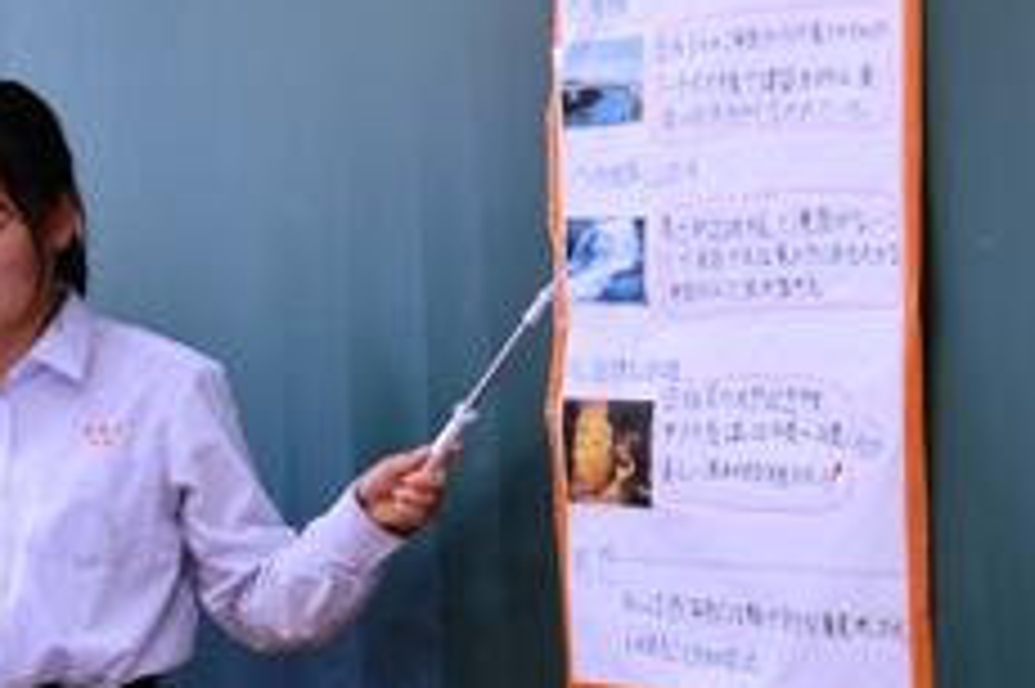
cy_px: 218
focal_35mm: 161
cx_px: 608
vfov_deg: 8.5
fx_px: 4625
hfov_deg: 12.8
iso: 400
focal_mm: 55
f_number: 5.6
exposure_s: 1/60
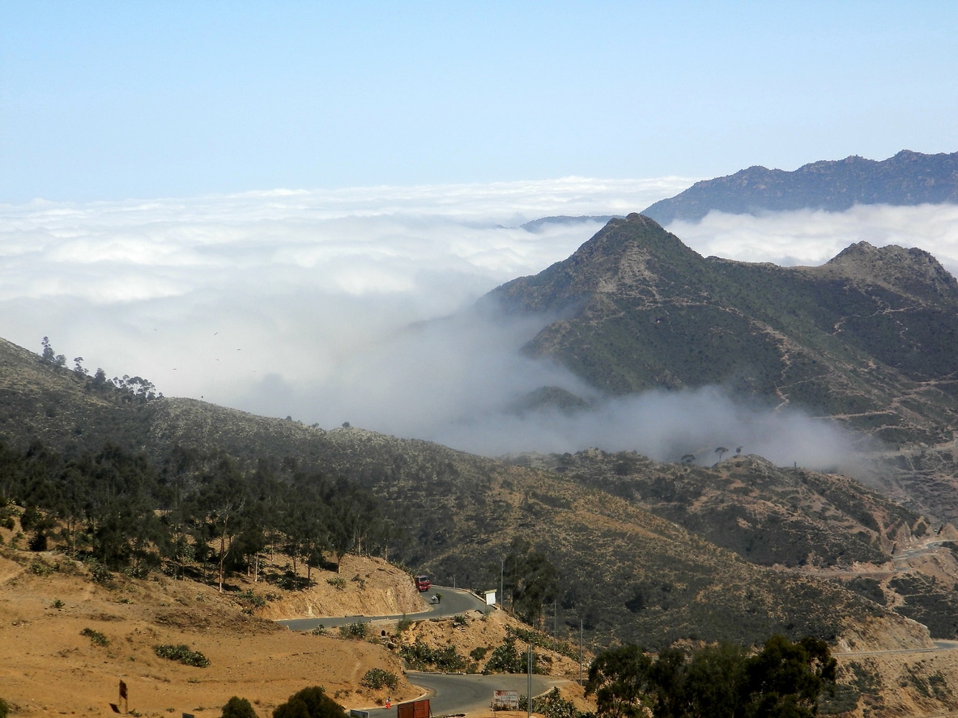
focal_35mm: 132
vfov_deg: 11.2
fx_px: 3653
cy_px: 359
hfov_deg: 14.9
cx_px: 479
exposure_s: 1/1250
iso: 80
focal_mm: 23.6
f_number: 4.7
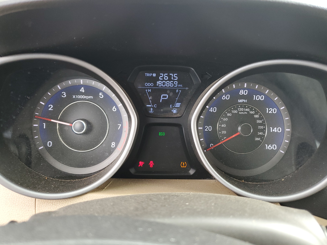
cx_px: 164
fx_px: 246
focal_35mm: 26
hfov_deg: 67.3
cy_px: 122
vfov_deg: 53.1
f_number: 1.5
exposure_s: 1/120
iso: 89
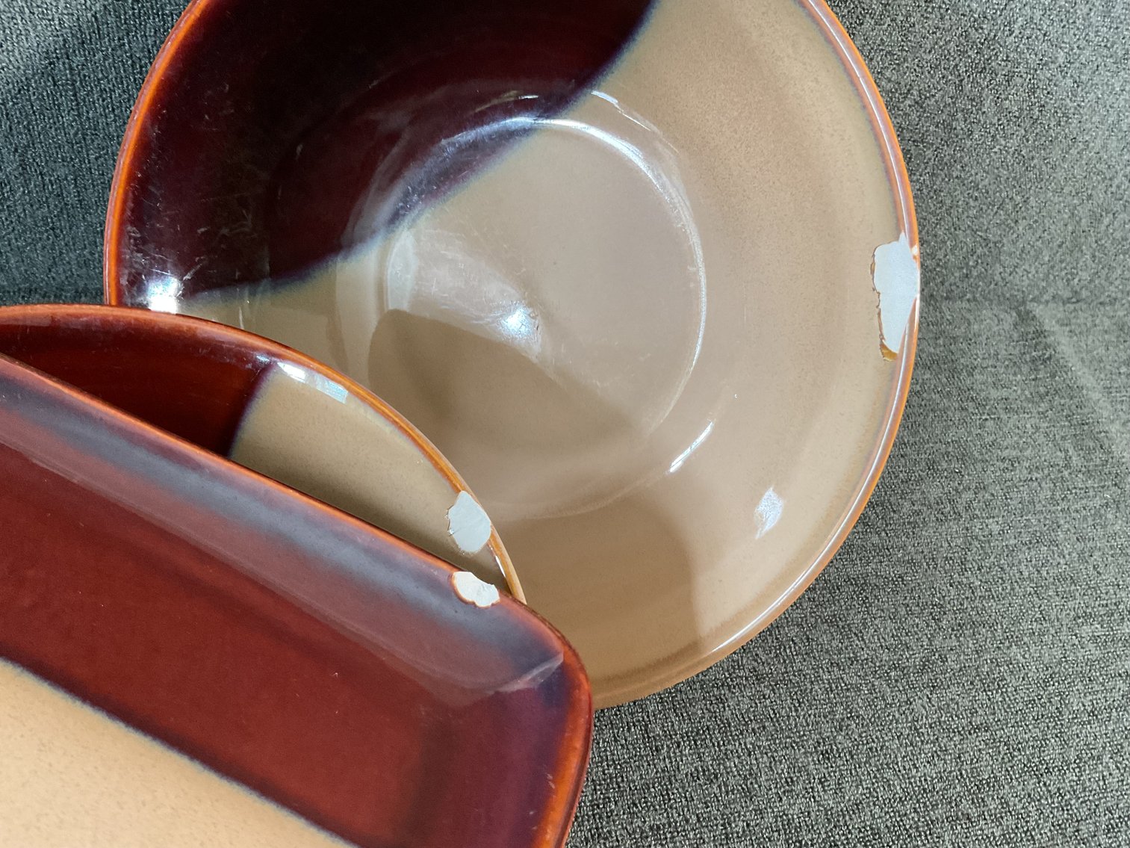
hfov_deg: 61.7
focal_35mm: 29
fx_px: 947
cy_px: 424
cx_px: 565
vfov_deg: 48.2
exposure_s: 1/60
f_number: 1.8
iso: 200
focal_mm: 3
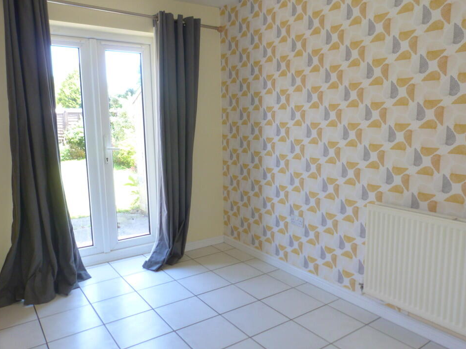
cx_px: 238
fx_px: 363
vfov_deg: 51.4
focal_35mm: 27
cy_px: 177
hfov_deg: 65.3
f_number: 2.8
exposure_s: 1/40
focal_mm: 4.5
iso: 100
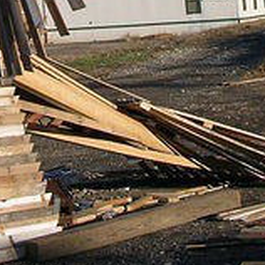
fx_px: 1299
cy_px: -154
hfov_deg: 11.6
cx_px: 20
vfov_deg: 11.1
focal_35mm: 150
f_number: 7.2
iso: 50
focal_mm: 8.7
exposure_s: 1/263
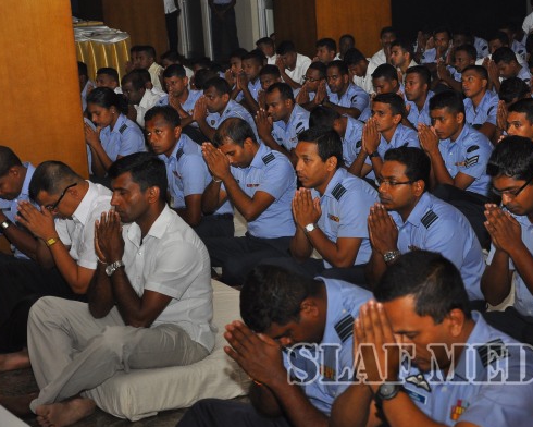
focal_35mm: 86
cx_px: 318
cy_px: 212
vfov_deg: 17.9
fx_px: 1357
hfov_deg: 22.2
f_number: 5
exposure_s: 1/160
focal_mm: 50
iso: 640
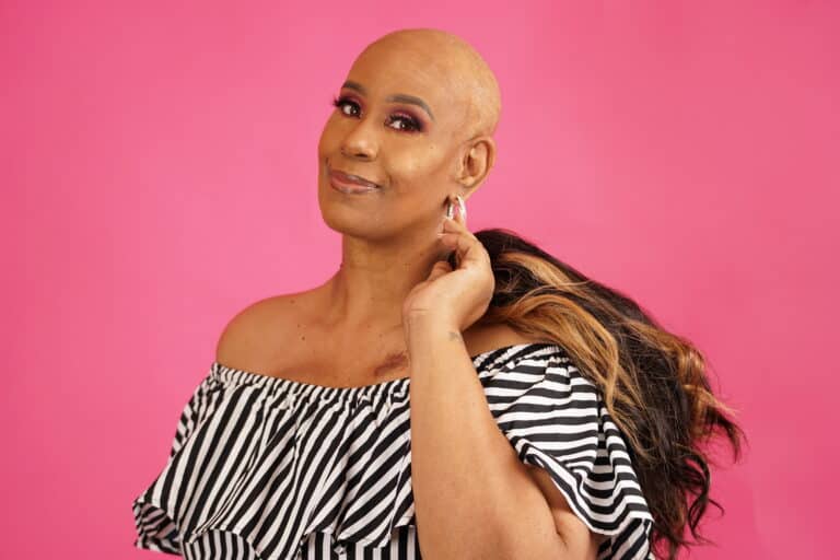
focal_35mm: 102
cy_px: 280
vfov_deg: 13.4
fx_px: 2380
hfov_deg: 20.0
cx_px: 420
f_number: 4.5
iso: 160
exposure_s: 1/60
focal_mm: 102
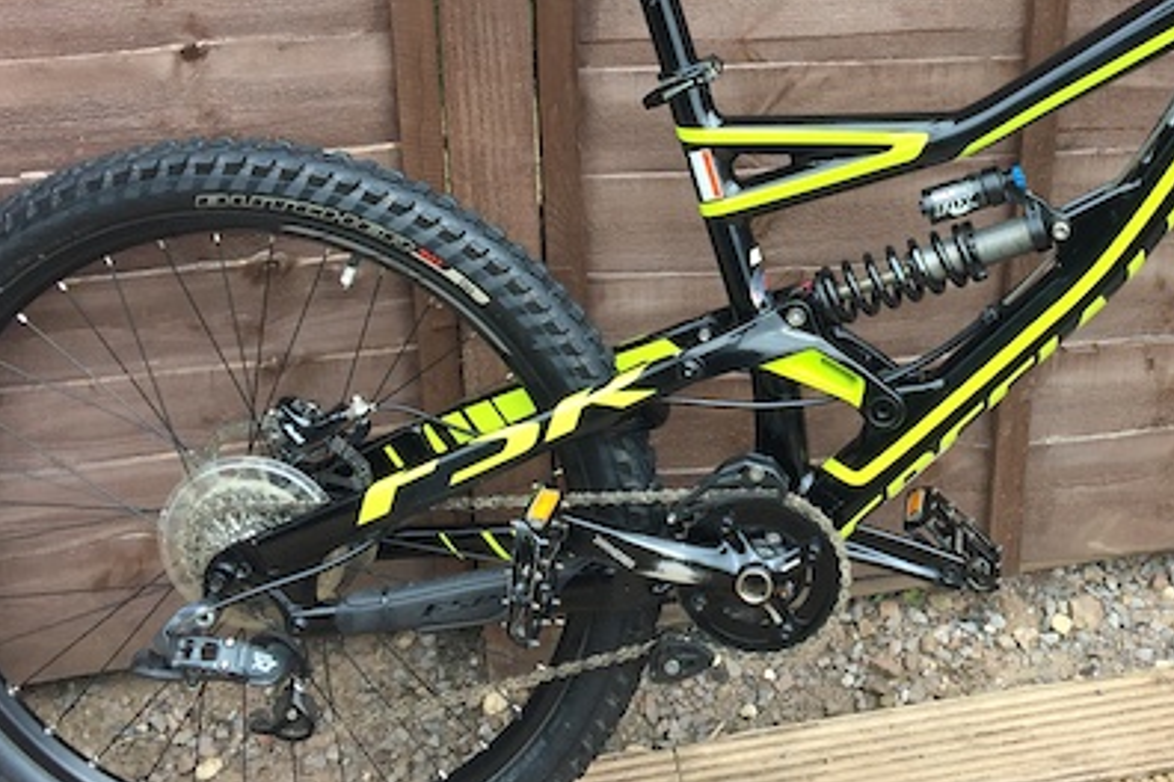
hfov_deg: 32.0
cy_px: 210
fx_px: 1989
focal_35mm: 61
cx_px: 943
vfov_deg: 22.1
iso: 32
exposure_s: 1/350
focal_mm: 4.15
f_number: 2.2
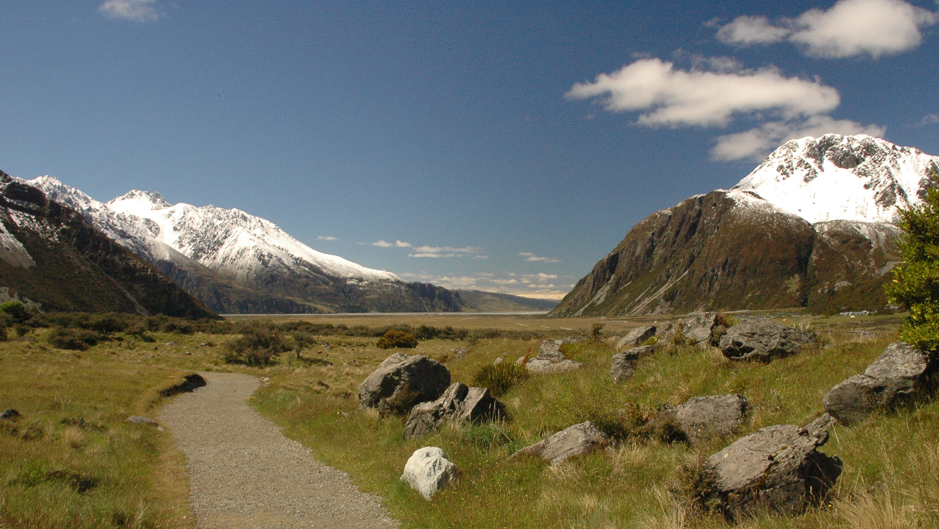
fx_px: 872
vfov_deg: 33.6
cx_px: 472
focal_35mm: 35
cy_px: 310
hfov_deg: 56.6
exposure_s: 1/125
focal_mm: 22
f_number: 22
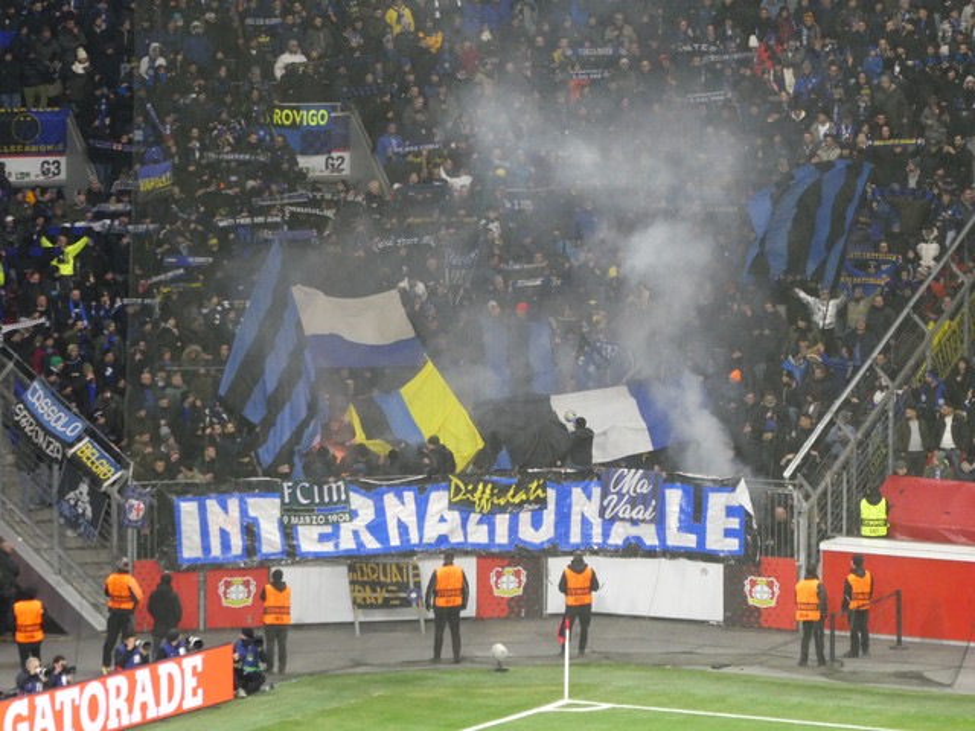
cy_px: 366
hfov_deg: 7.9
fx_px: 7042
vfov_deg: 5.9
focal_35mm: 250
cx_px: 488
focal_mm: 44.8
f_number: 5.6
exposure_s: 1/80
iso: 800
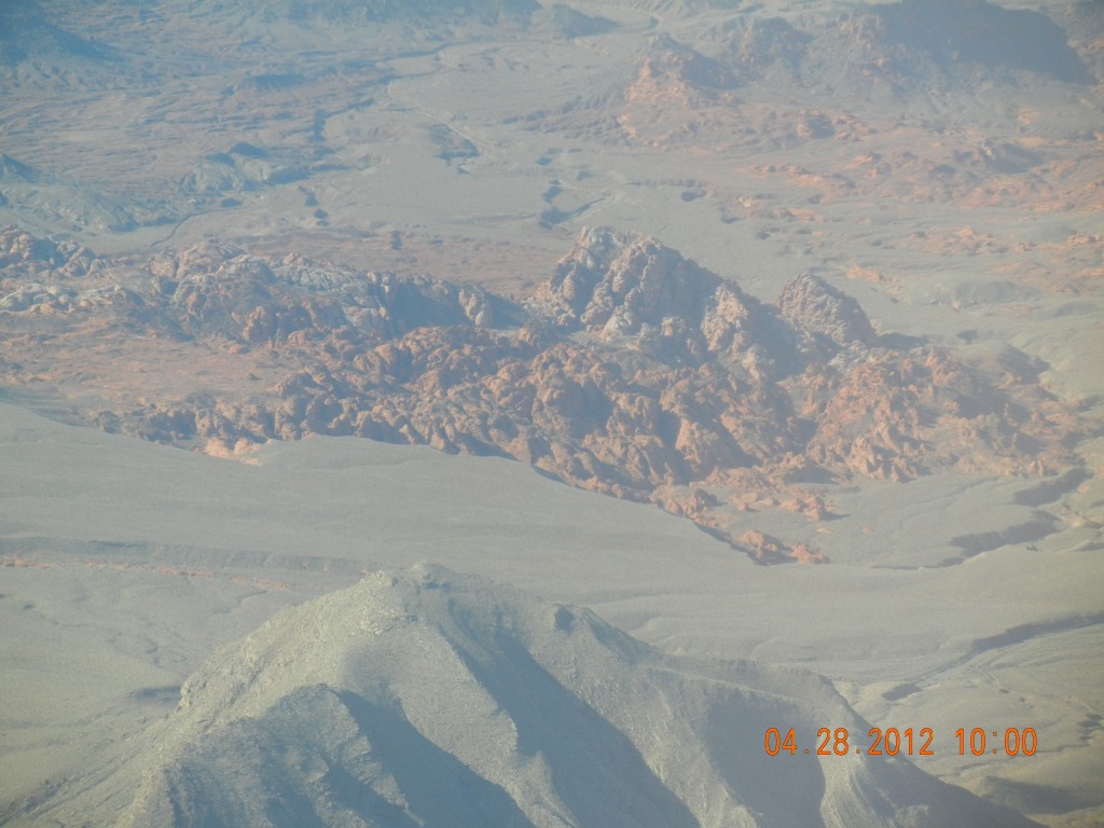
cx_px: 552
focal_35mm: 200
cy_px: 414
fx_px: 6379
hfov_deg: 9.9
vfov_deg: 7.4
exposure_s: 1/674
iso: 160
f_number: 4.7
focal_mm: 36
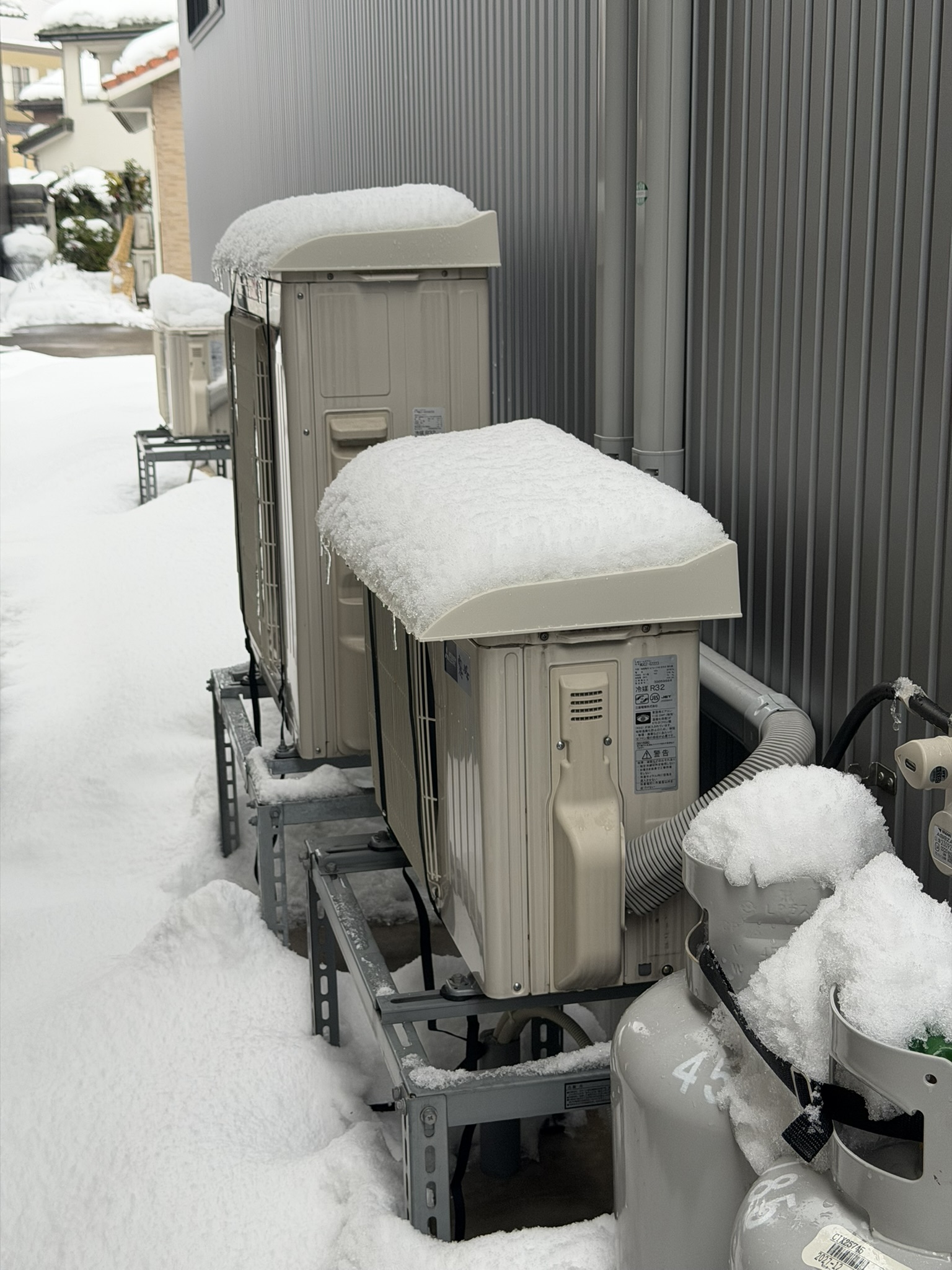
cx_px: 476
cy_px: 635
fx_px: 1760
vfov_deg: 39.7
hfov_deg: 30.3
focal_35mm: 48
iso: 100
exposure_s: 1/77
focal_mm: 6.76
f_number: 1.78
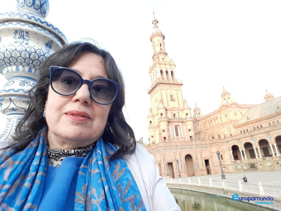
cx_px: 140
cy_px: 106
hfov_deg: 71.6
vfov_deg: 56.8
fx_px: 195
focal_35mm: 24
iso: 50
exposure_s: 1/50
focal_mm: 2.53
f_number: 1.9
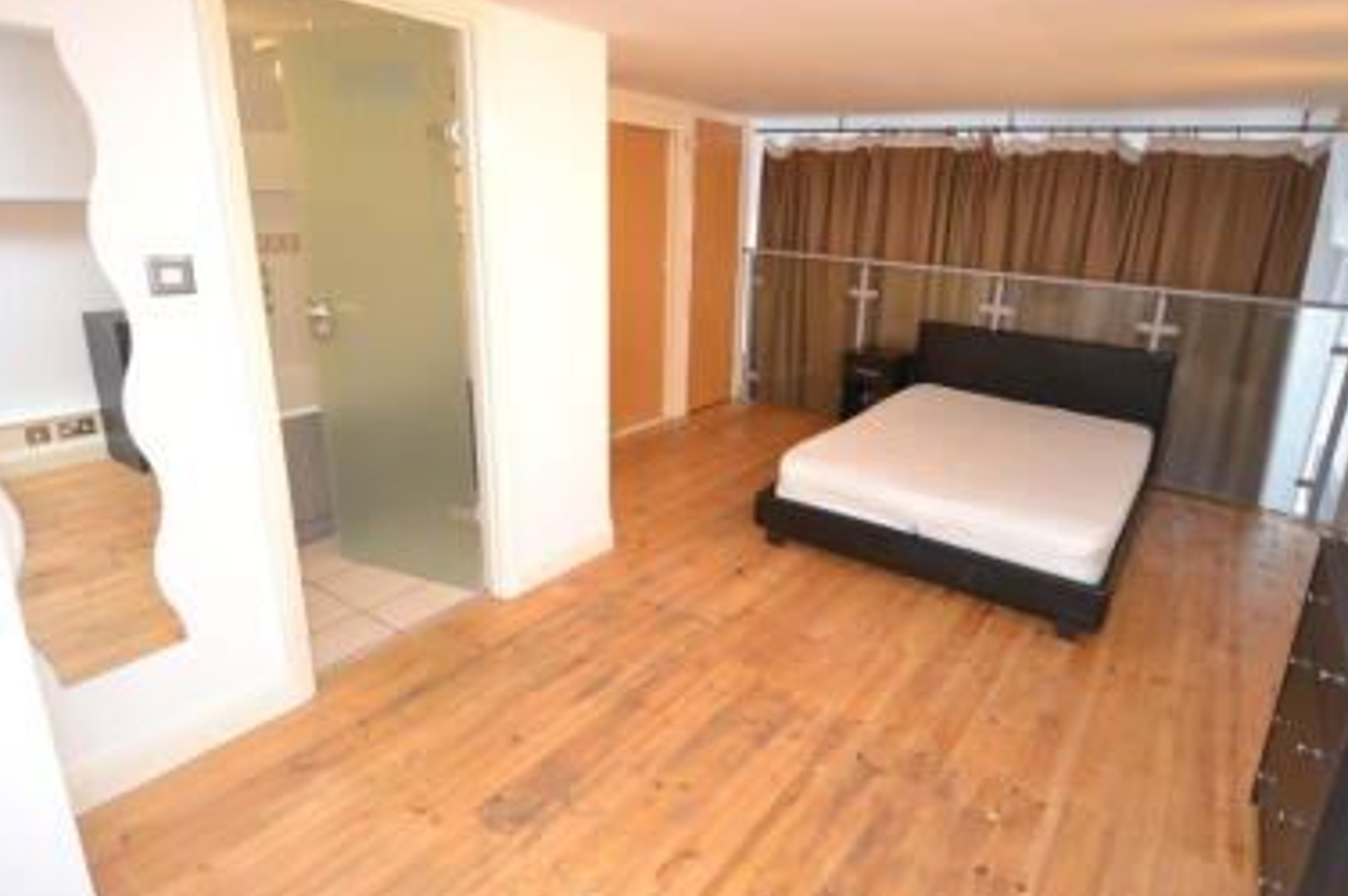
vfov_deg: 64.3
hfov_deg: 86.5
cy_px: 400
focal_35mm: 19
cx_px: 764
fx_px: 711
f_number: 4
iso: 1400
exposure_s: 1/60
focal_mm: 10
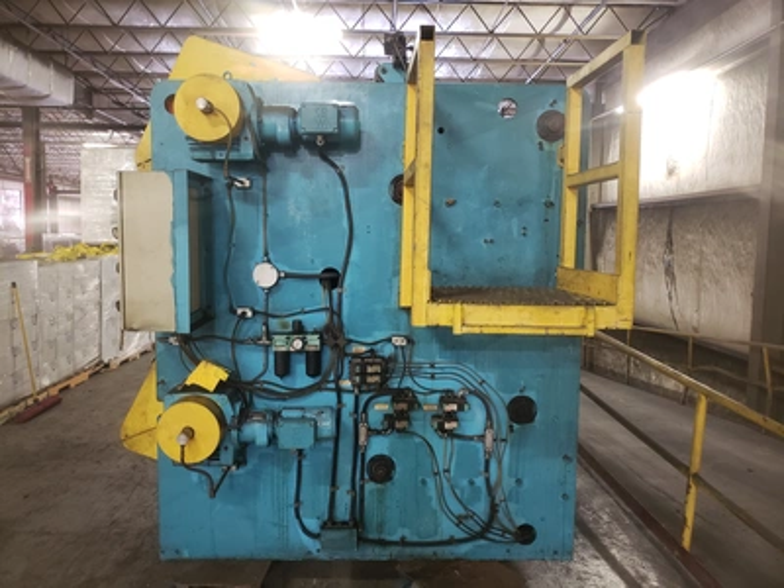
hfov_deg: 67.3
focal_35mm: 26
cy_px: 294
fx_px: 589
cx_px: 392
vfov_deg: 53.1
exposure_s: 1/14
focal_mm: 4.3
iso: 250
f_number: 1.5
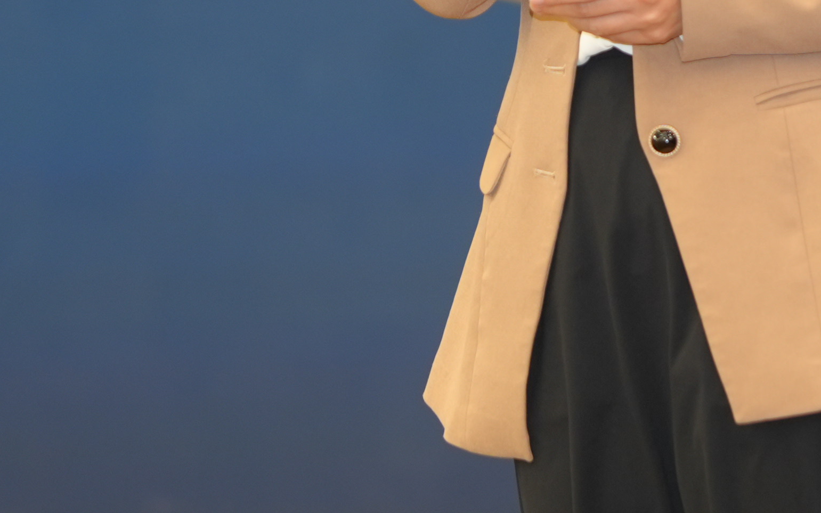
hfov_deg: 5.4
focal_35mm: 387
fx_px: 8659
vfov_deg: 3.4
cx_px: 559
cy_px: -220
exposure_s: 1/100
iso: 250
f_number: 1.8
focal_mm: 85
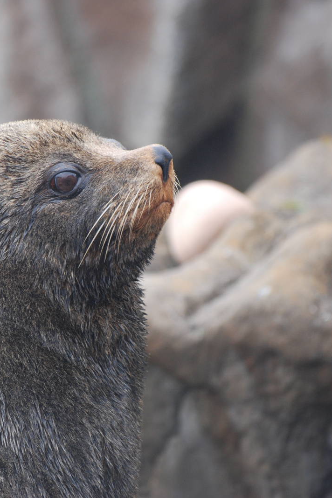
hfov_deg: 2.5
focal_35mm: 540
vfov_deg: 3.8
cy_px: 249
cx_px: 70
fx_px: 7469
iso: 400
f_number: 5.3
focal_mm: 240
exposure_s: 1/200
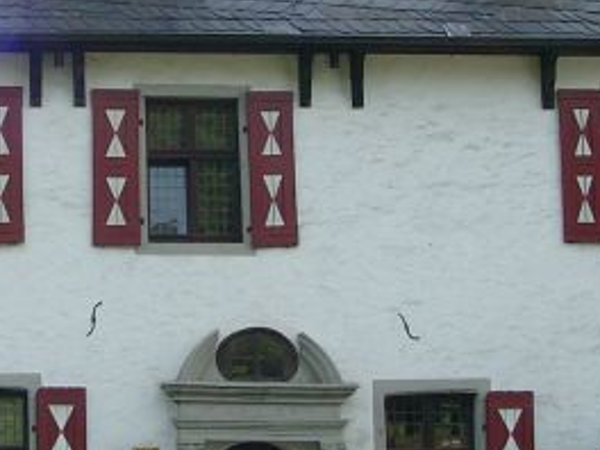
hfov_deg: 18.8
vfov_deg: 14.3
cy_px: 125
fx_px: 1785
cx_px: 68
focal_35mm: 103
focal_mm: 7.13
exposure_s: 1/210
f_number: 4
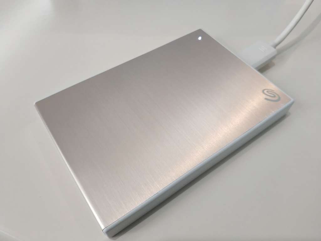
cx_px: 160
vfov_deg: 44.2
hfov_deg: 56.8
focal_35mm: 32
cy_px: 120
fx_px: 297
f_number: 2
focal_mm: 4.5
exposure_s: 1/25
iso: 293
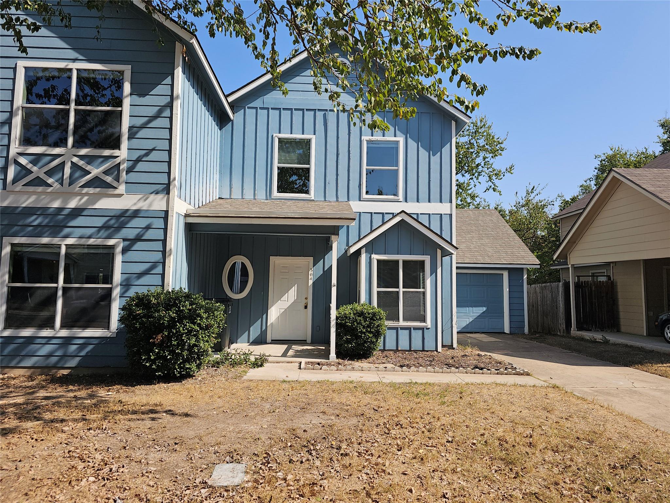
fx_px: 445
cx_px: 335
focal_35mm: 23
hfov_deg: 73.9
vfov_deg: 58.9
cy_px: 252
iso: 10
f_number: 1.7
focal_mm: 6.3
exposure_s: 1/682
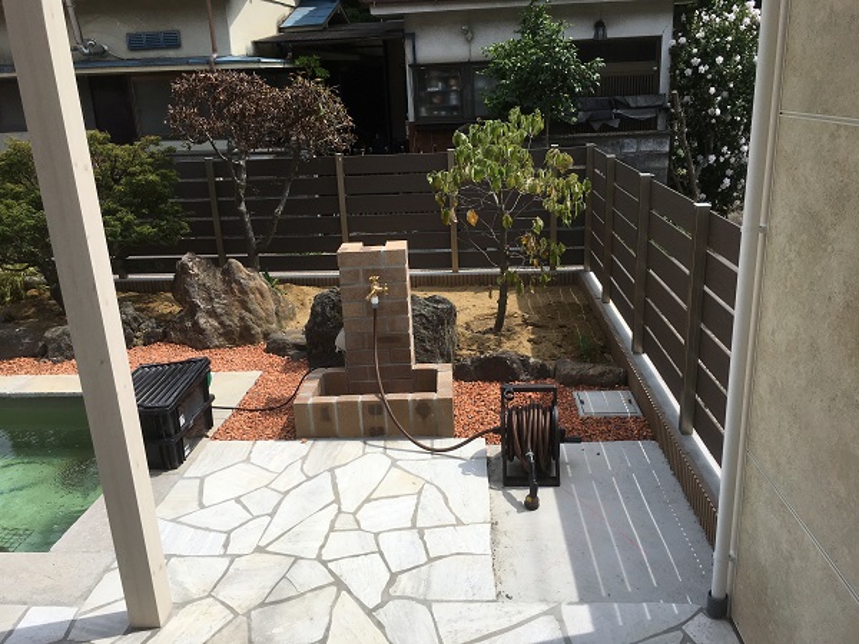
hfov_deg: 61.7
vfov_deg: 48.2
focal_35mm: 29
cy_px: 322
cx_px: 430
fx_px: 720
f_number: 2.2
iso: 25
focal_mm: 4.15
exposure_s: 1/1832
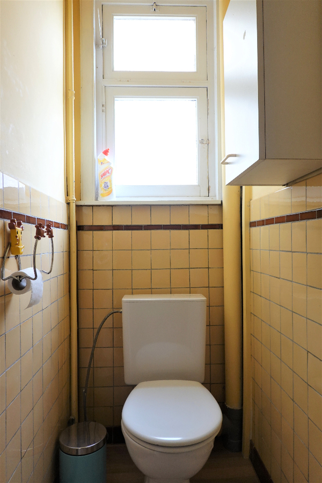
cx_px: 161
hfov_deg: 53.1
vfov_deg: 73.7
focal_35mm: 24
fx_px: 322
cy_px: 242
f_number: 3.2
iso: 250
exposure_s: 1/30
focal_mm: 9
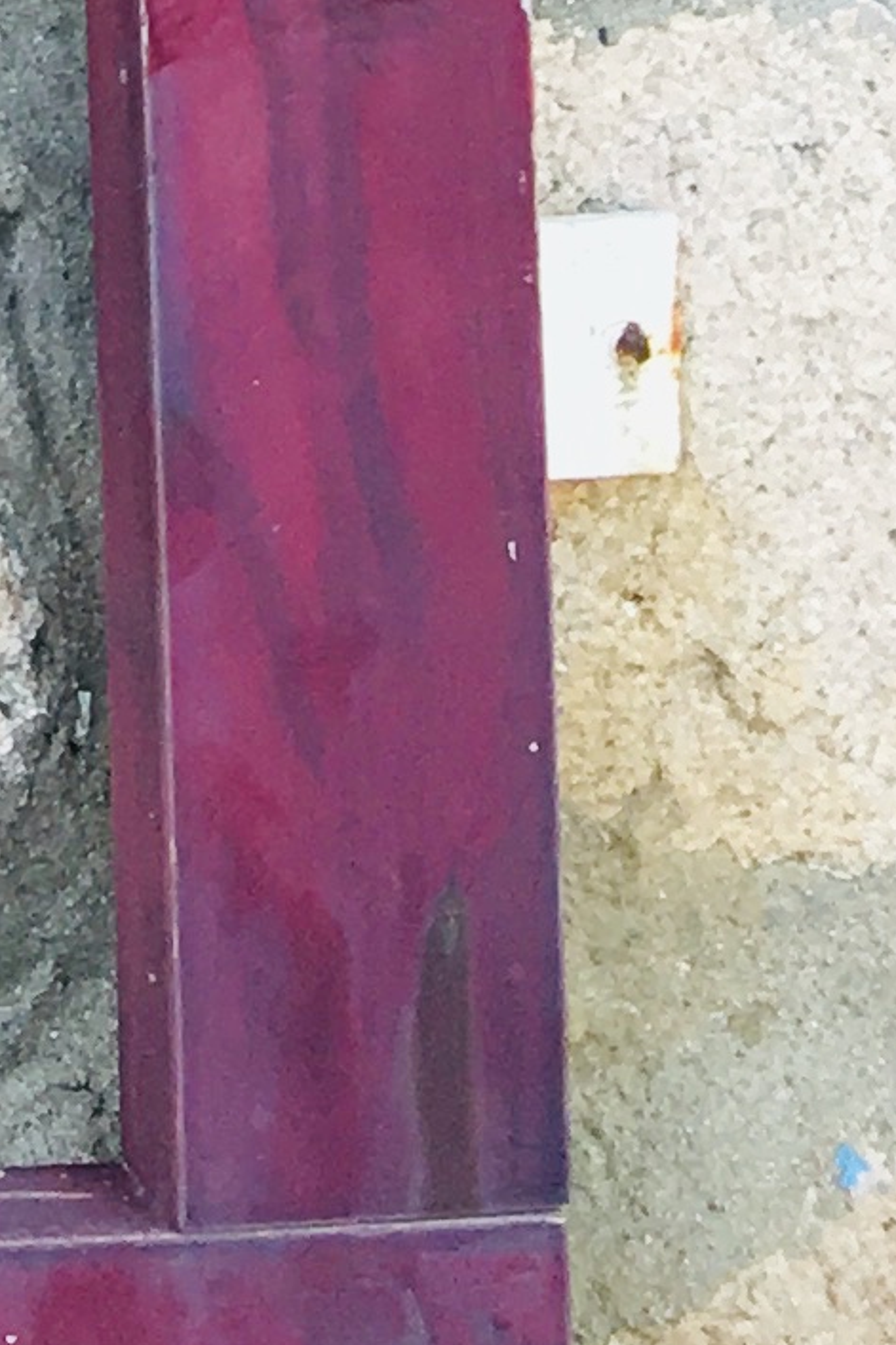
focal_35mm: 172
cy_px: -2176
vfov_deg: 10.0
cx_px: -1784
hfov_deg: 7.1
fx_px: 6424
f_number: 2.2
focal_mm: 4.15
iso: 25
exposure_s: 1/472
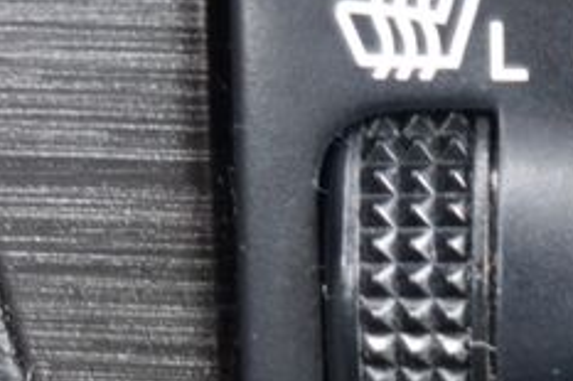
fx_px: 1956
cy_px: 456
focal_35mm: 123
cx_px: 627
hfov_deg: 16.2
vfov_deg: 10.9
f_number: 1.8
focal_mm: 10.4
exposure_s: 1/30
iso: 500
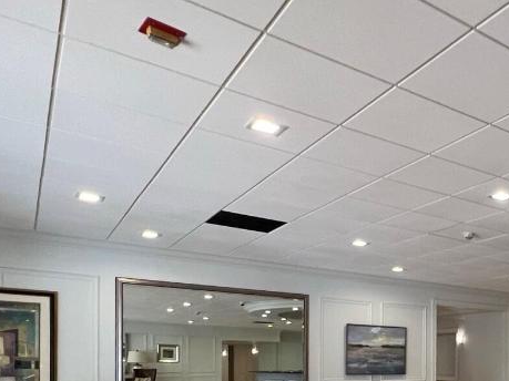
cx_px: 504
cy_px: 406
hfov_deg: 50.4
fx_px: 426
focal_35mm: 29
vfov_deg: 40.2
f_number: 1.8
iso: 160
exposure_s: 1/60
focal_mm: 1.57
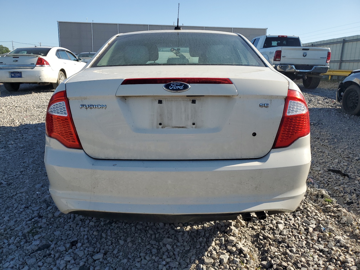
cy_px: 135
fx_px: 270
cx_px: 180
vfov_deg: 53.1
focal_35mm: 26
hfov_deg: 67.3
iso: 50
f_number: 1.5
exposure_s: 1/2500
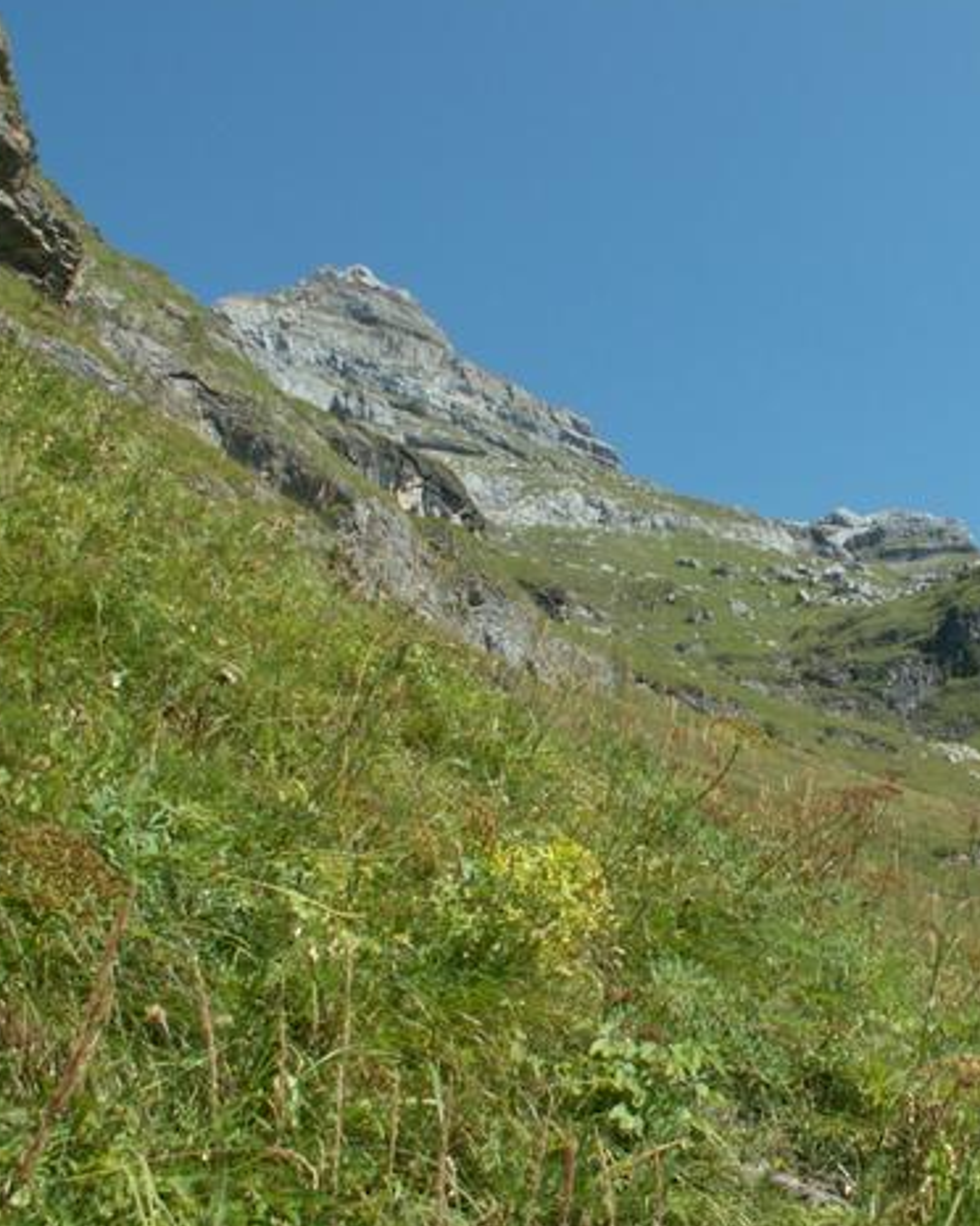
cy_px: 601
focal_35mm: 47
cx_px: 801
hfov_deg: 31.2
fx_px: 1704
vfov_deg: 39.5
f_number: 5.6
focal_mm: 5.86
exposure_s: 1/200
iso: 50
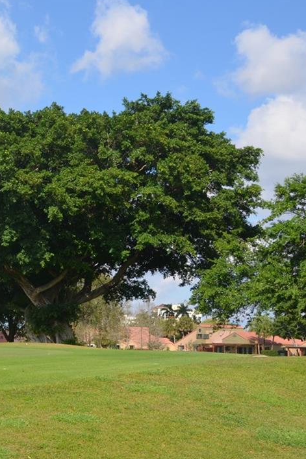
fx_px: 907
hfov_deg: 16.9
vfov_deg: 28.3
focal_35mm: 71
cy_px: 299
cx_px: -183
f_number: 8
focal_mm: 21
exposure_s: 1/250
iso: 100
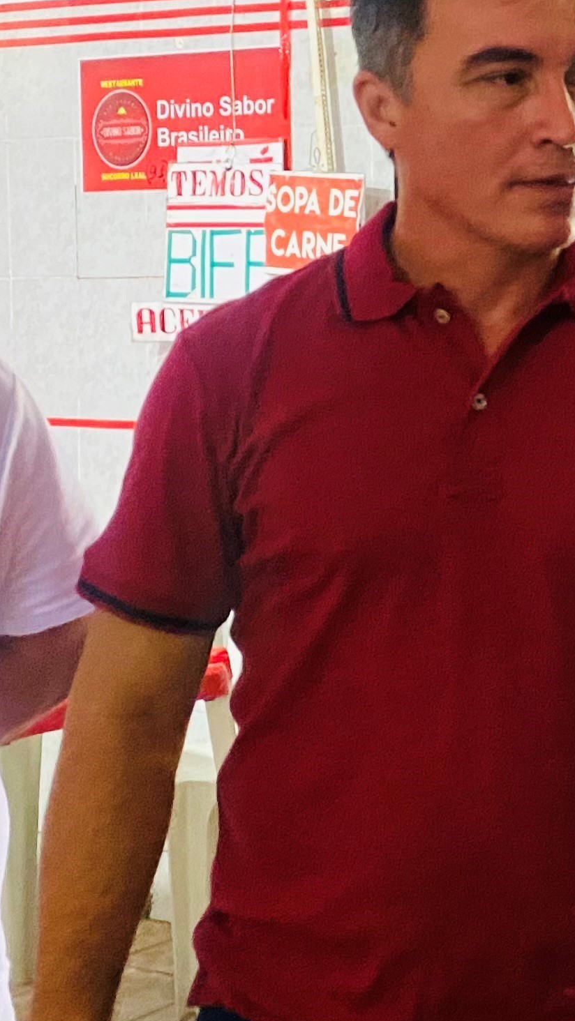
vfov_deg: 27.0
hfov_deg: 14.0
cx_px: 982
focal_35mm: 78
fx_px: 2113
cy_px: 317
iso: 320
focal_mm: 4.25
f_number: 1.8
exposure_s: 1/60
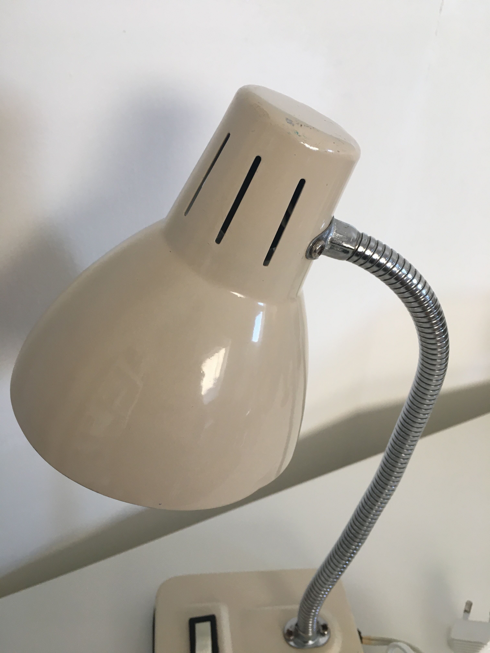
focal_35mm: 29
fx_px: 547
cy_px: 326
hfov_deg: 48.2
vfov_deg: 61.7
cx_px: 245
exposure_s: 1/33
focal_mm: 4.15
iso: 32
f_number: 2.2
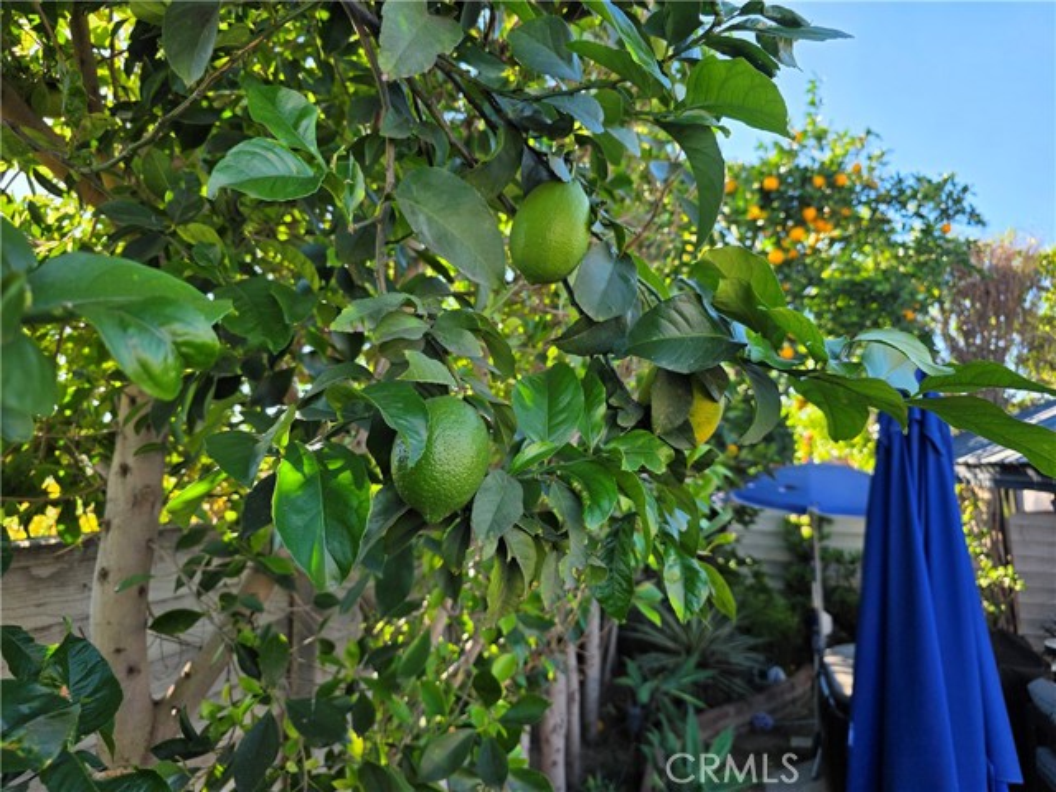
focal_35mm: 23
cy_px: 396
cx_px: 528
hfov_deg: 73.9
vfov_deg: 58.9
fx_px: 702
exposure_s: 1/359
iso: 32
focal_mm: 6.3
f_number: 1.7
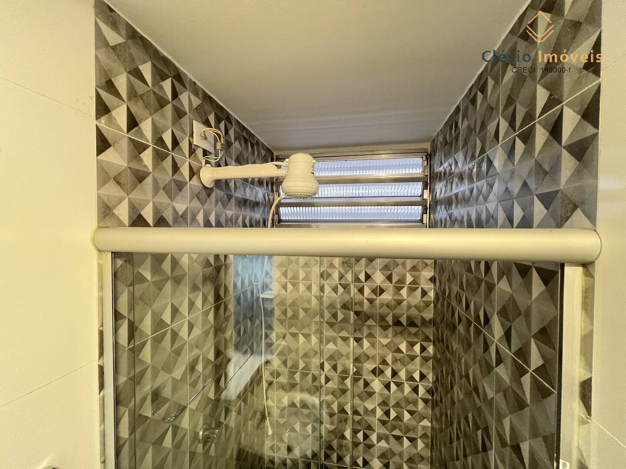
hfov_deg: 106.2
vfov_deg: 89.9
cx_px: 313
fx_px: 235
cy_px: 234
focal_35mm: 13
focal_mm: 1.57
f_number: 1.8
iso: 400
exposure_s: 1/60
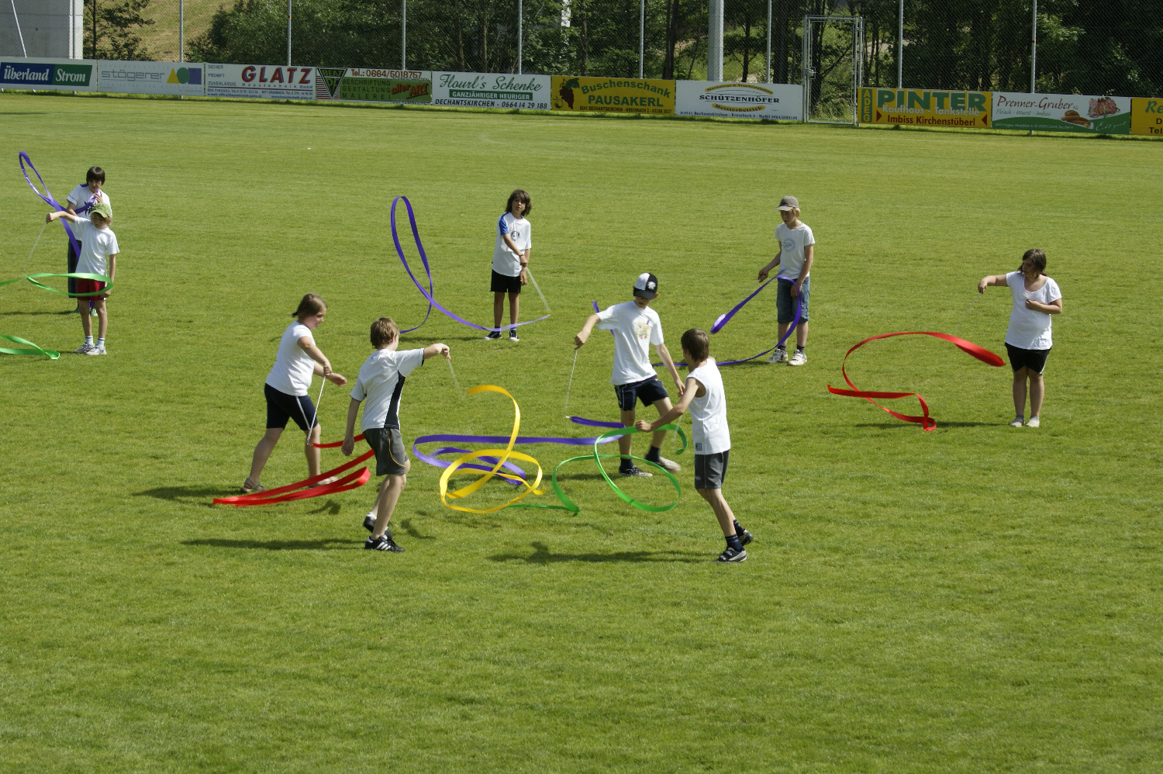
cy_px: 387
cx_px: 582
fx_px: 3632
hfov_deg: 18.2
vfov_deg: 12.2
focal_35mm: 112
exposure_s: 1/160
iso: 100
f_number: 10
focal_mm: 75
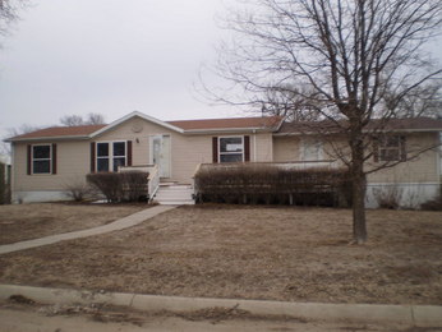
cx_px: 221
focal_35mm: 36
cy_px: 166
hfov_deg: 51.3
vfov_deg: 39.7
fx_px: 460
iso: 125
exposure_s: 1/250
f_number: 3.1
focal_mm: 6.3
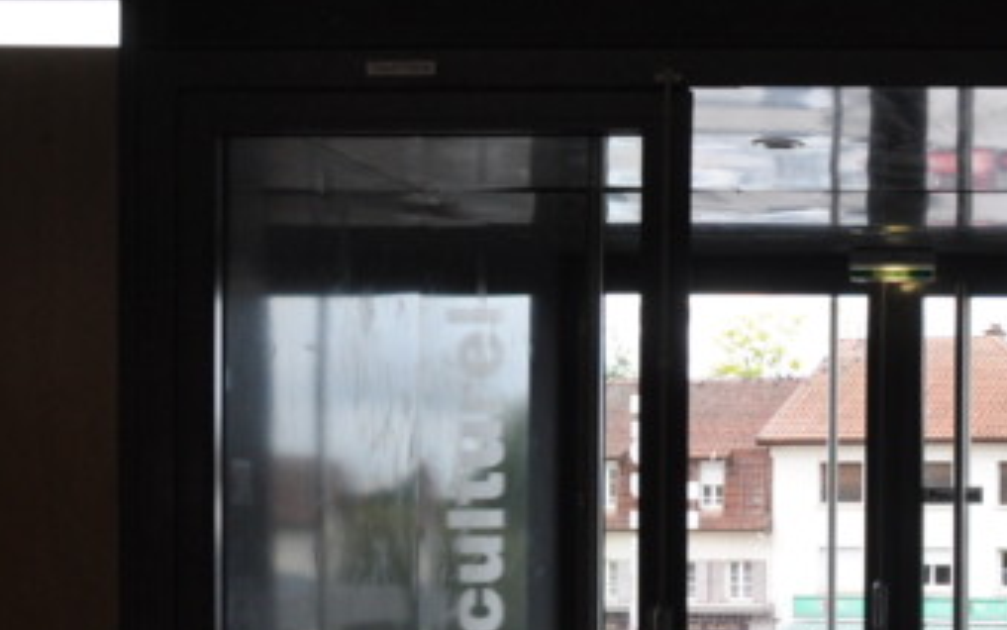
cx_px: 1271
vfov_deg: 15.4
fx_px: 2278
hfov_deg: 22.5
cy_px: 636
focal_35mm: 83
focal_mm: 18
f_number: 6.3
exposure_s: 1/160
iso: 640
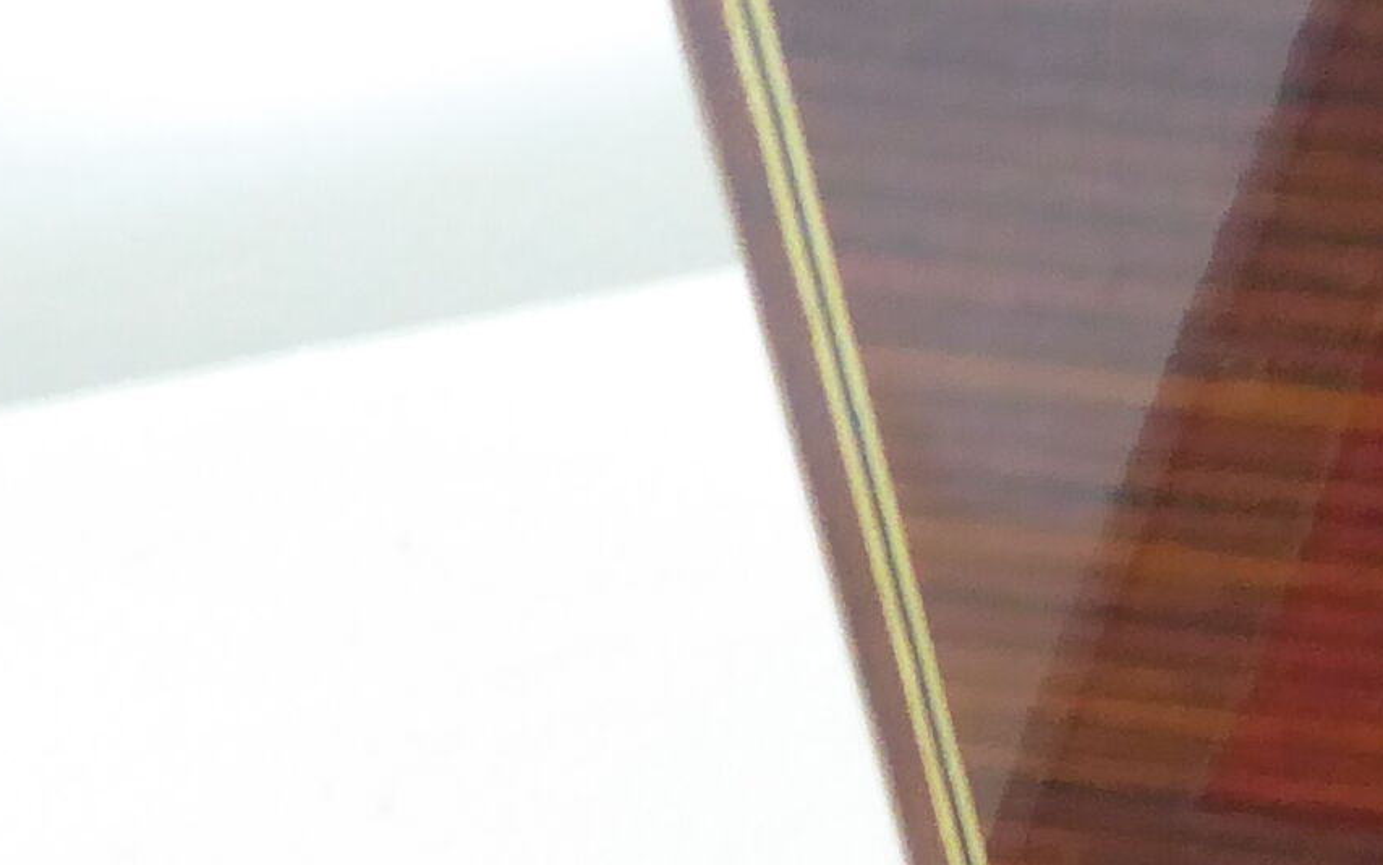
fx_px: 5428
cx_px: 2050
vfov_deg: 8.7
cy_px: 1625
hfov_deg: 13.7
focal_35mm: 144
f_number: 3.5
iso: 400
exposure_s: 1/10
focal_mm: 5
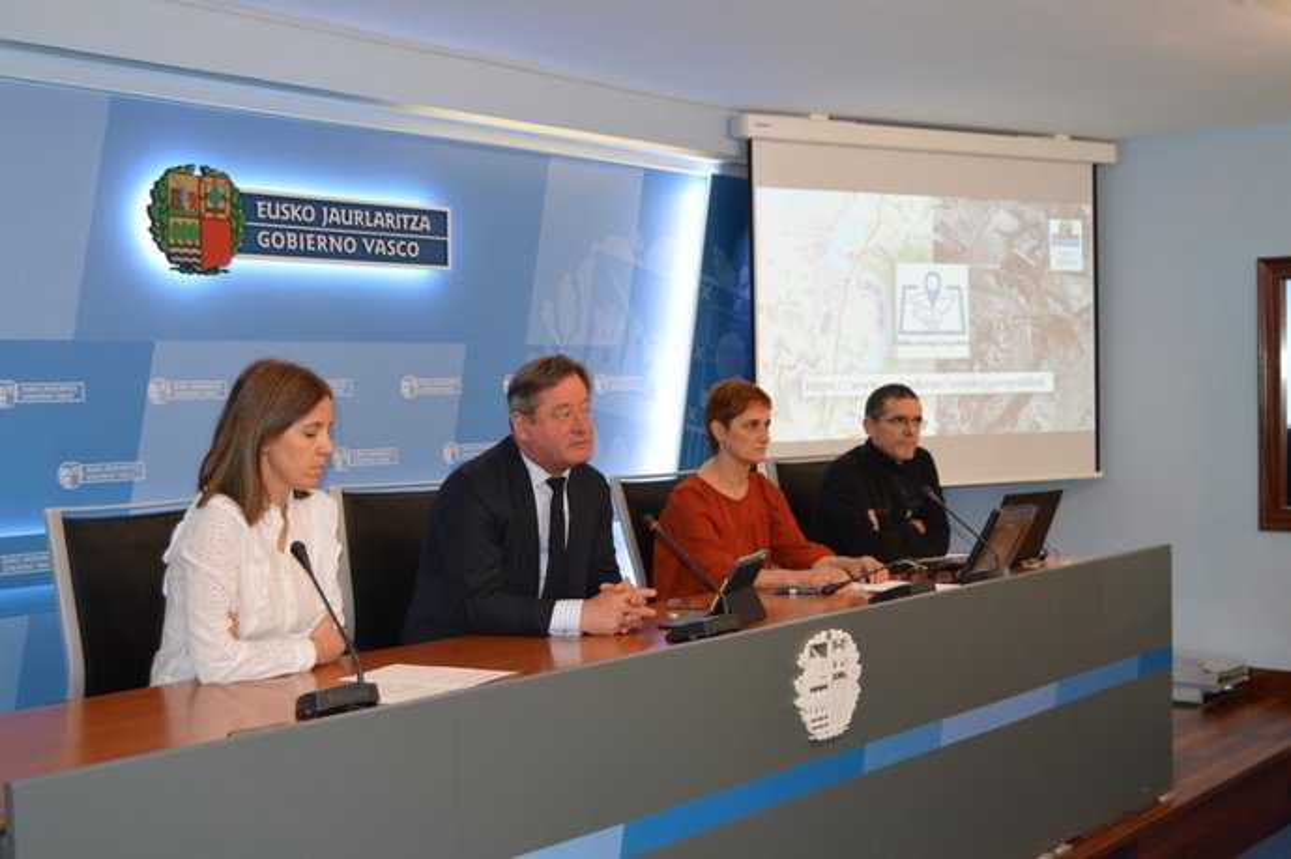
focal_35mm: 45
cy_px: 430
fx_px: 1613
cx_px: 646
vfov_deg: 29.8
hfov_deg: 43.6
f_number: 4.2
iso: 450
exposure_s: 1/60
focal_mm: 30
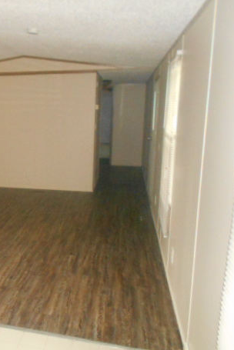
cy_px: 178
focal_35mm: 38
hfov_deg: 32.5
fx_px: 370
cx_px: 5
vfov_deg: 50.7
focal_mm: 4.6
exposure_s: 1/25
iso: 1000
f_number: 3.2
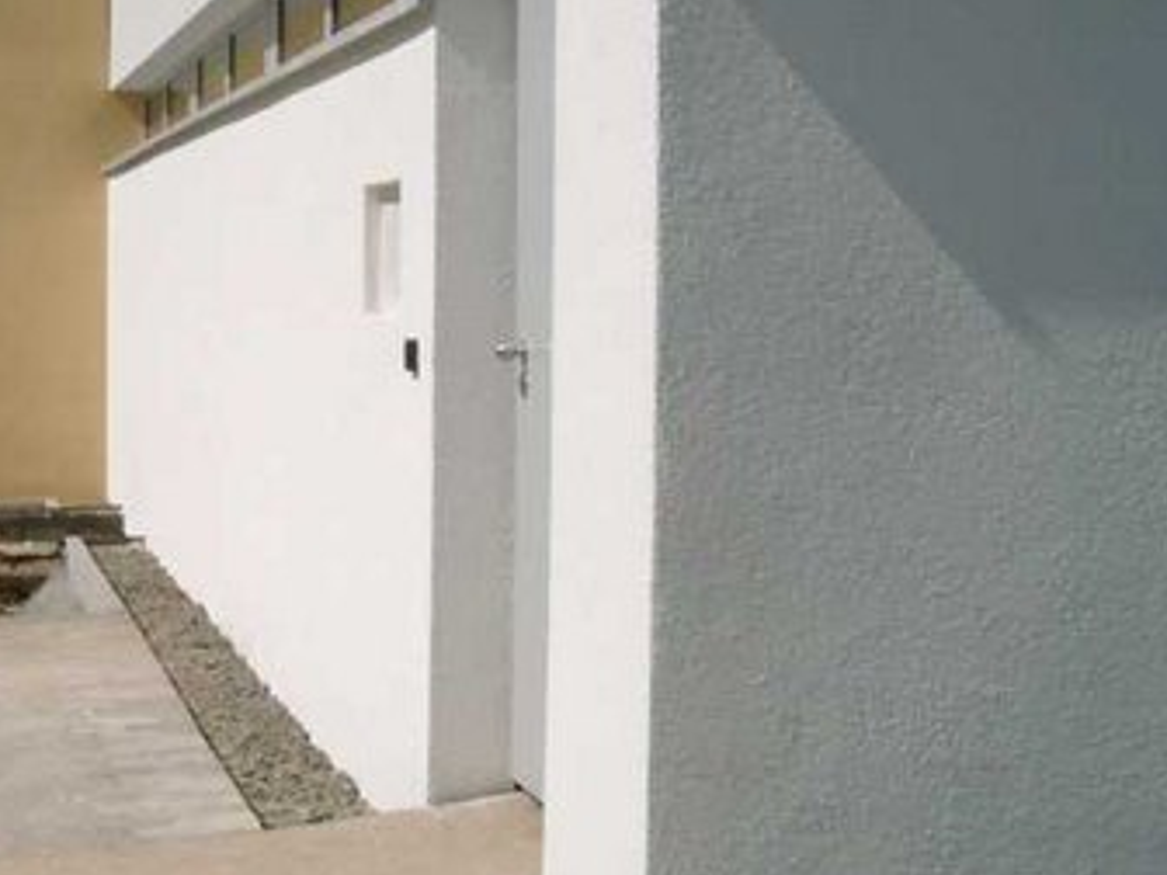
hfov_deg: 28.4
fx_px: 2225
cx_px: 139
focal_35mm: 66
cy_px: 444
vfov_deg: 22.3
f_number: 5
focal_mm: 7.6
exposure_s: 1/2000
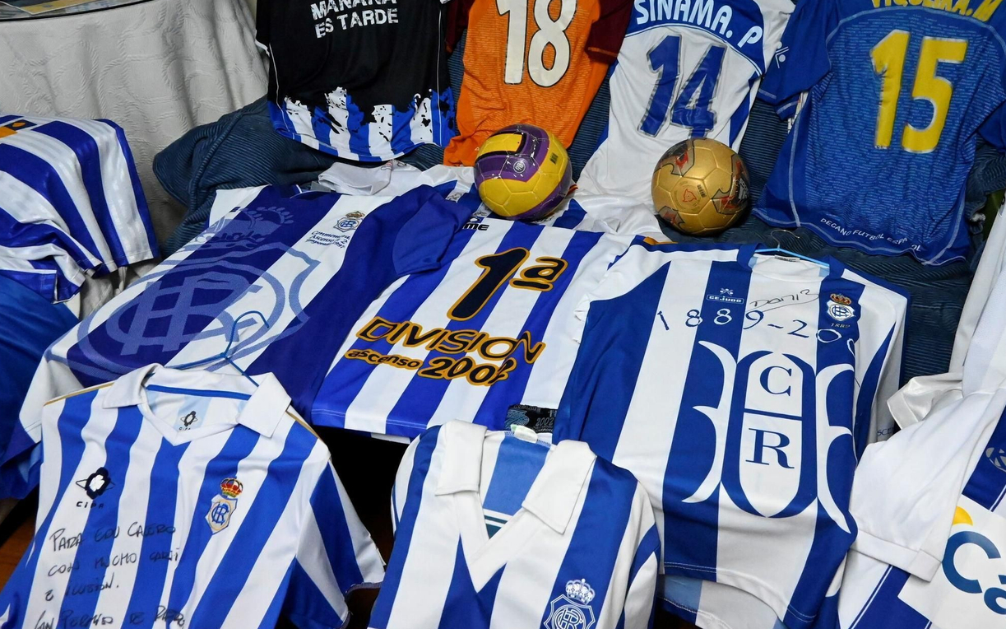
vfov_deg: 38.9
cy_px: 199
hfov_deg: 59.4
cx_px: 578
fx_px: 877
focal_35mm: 32
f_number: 5
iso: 6400
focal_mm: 16
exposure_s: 1/60
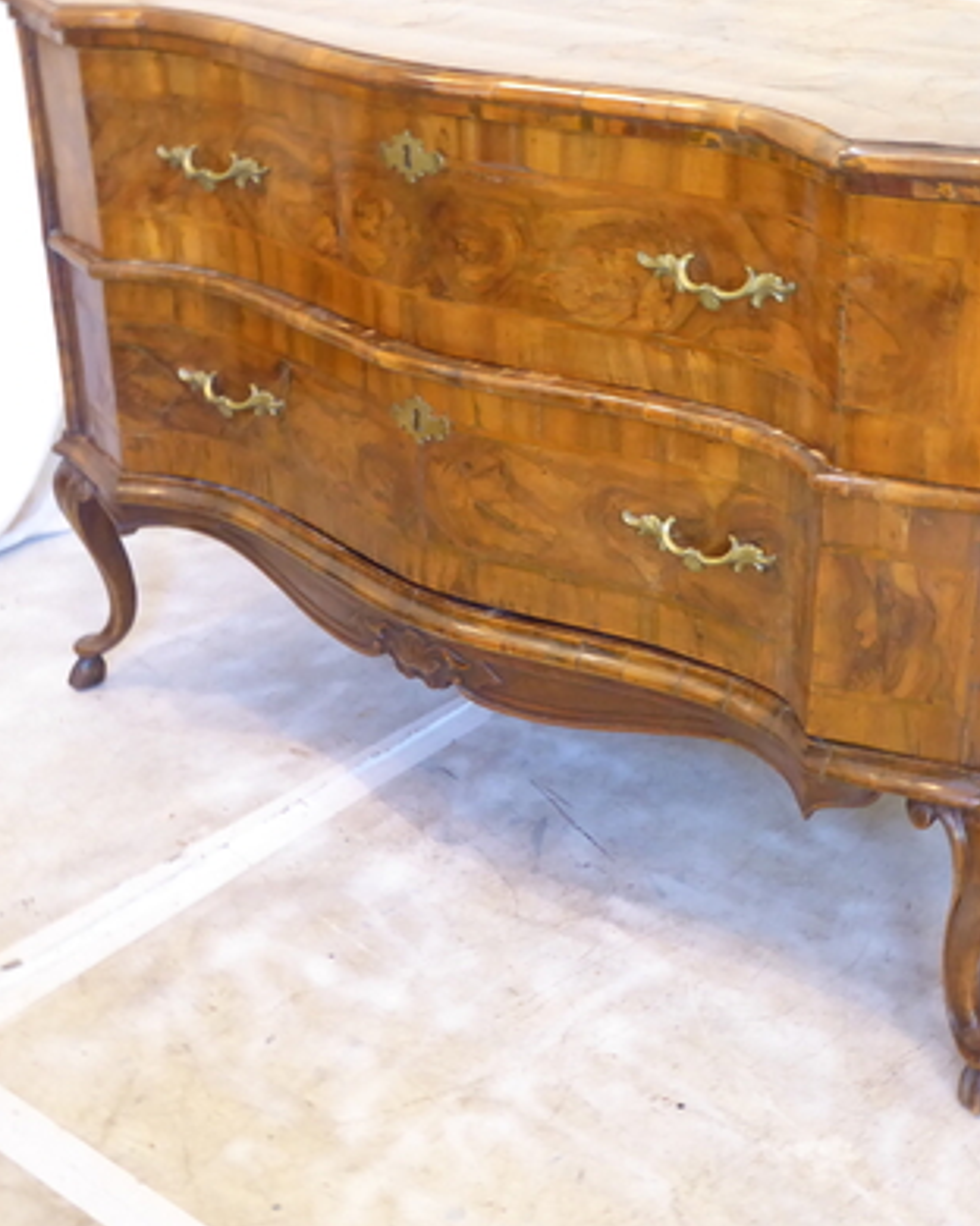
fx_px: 1958
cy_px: 531
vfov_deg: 34.7
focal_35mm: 54
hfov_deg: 27.9
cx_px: 656
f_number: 3.7
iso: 400
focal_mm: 6.3
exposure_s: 1/10
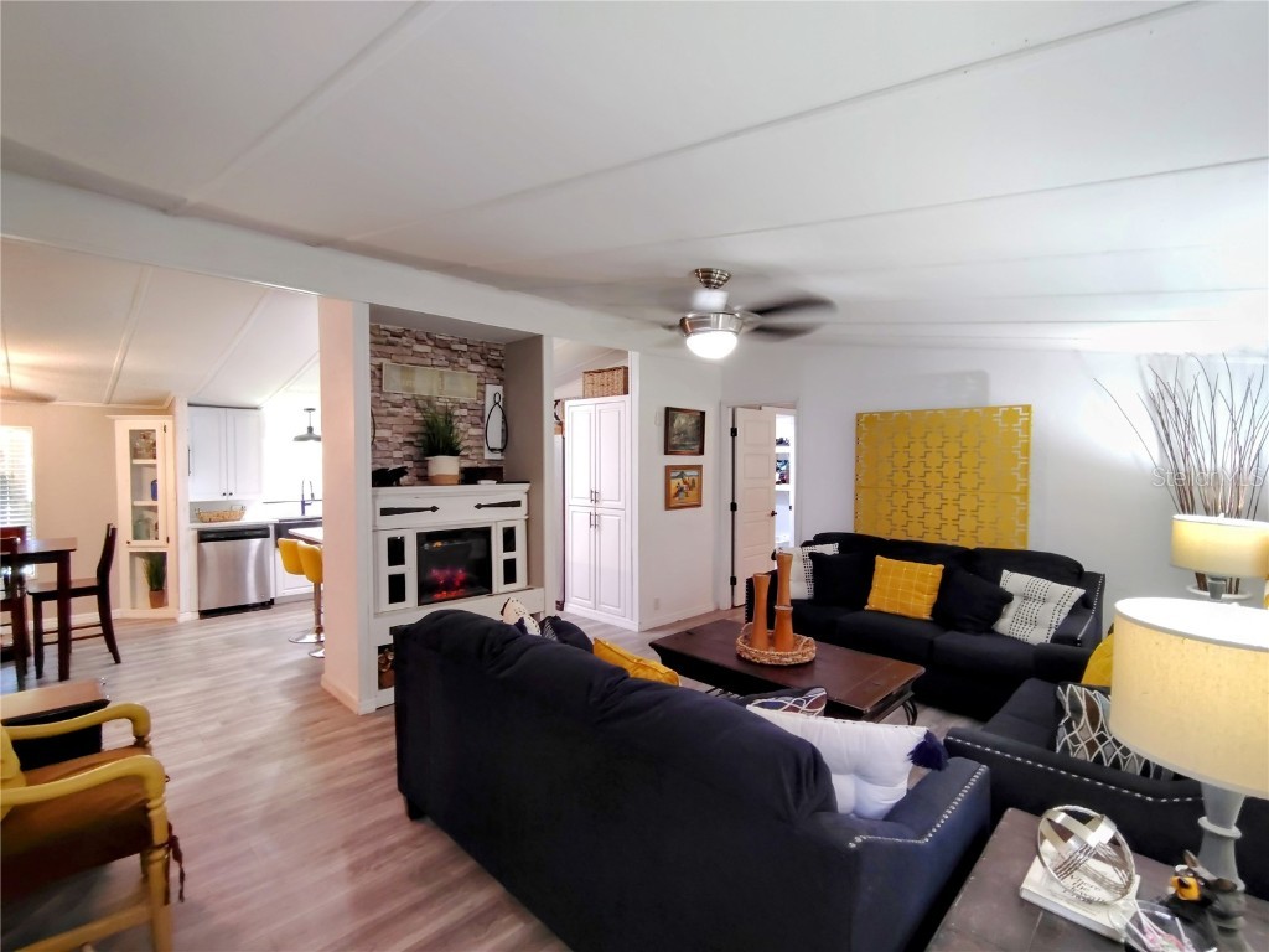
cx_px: 634
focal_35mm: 16
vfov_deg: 78.1
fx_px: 587
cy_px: 476
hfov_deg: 94.5
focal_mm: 2.13
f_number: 2.2
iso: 616
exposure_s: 1/24
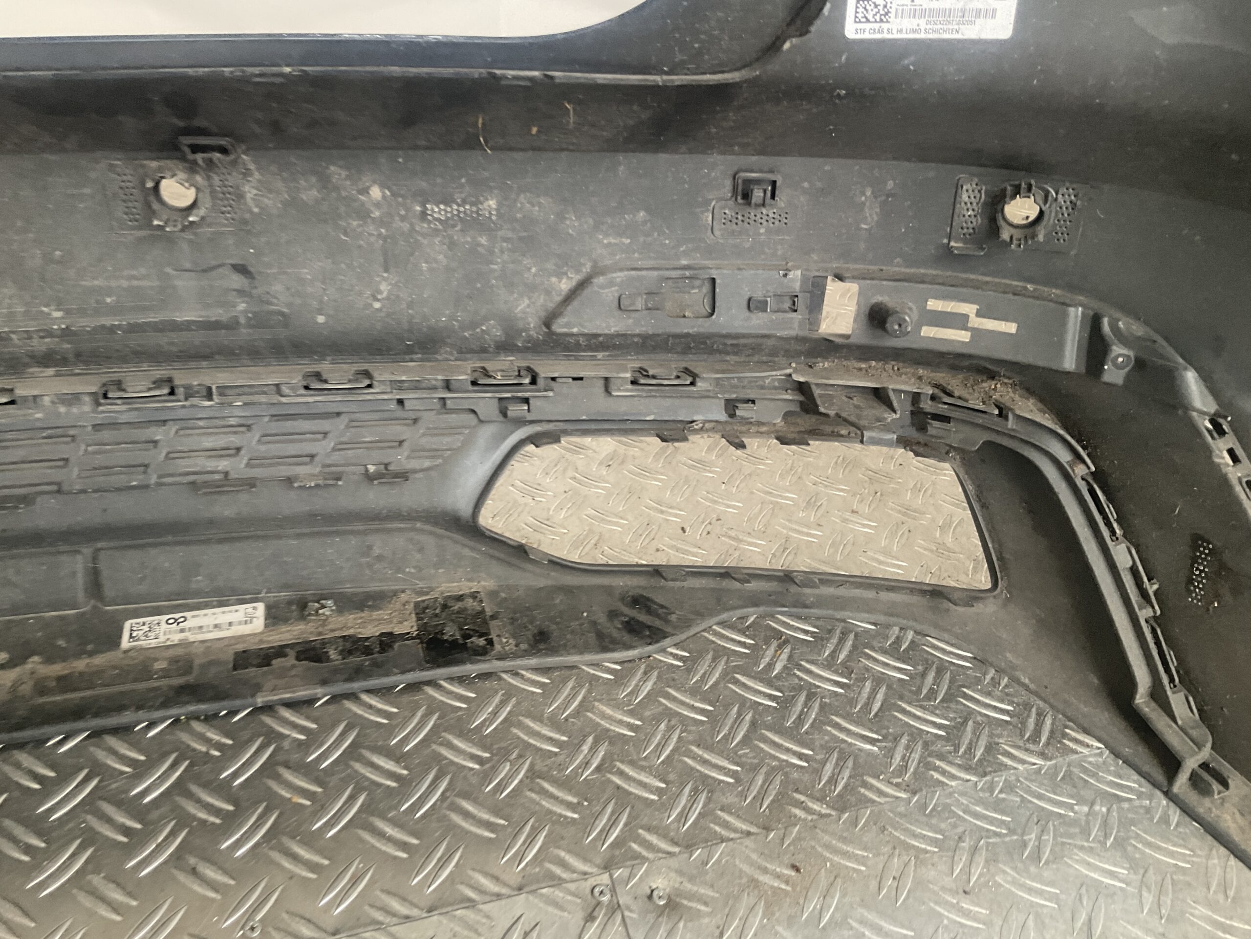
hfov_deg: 61.7
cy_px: 470
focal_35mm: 29
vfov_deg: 48.2
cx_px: 626
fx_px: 1048
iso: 80
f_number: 1.8
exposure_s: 1/50
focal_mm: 3
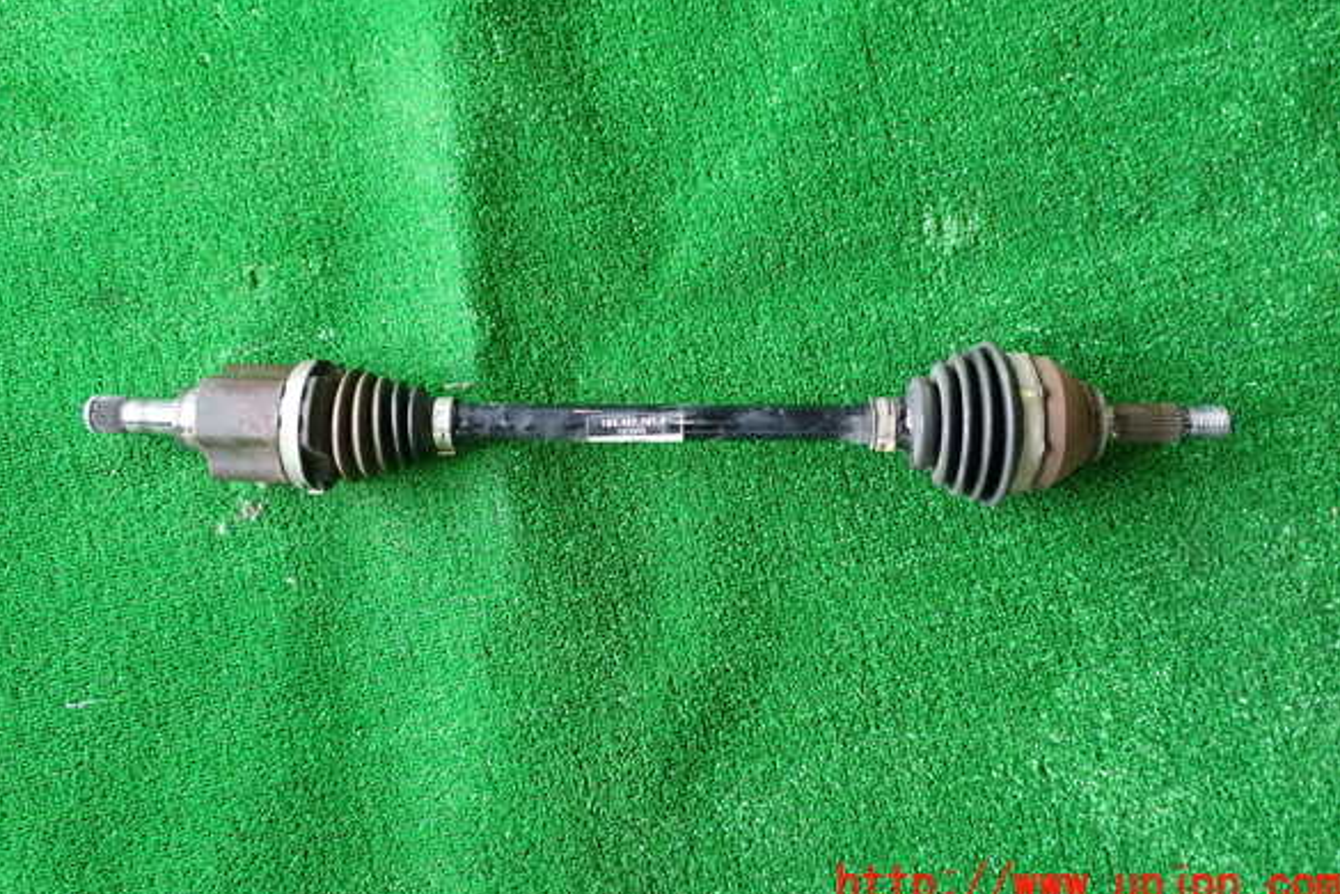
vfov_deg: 41.1
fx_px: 1191
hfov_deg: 58.7
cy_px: 399
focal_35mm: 32
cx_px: 667
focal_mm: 5.4
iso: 400
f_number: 2.3
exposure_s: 1/30
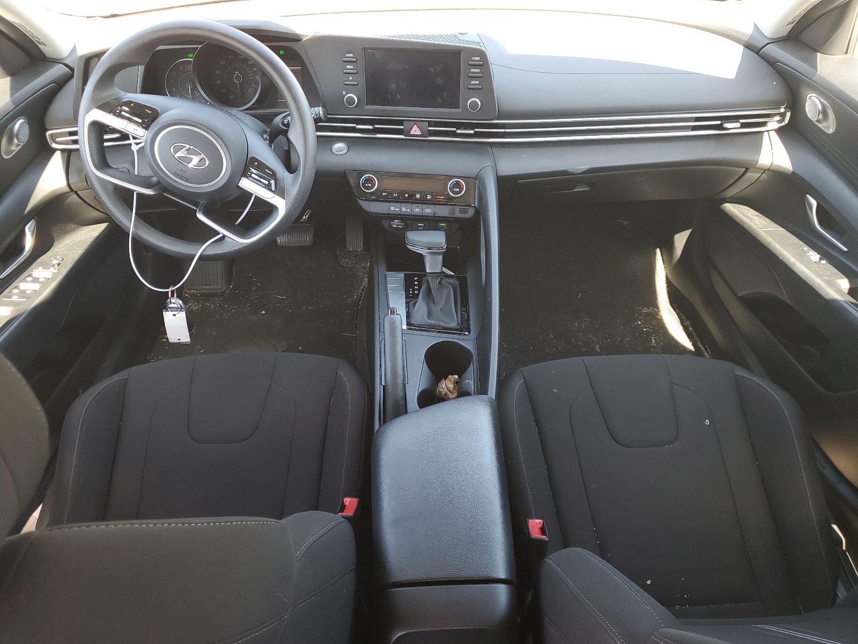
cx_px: 429
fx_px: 644
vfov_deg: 53.1
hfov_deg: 67.3
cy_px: 322
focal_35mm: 26
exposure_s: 1/60.2
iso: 59
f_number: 1.5
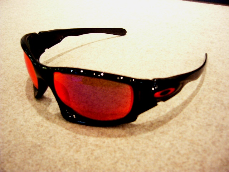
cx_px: 114
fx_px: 232
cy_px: 86
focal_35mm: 35
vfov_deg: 40.7
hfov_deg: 52.6
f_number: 2.8
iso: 200
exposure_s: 1/10
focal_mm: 5.8
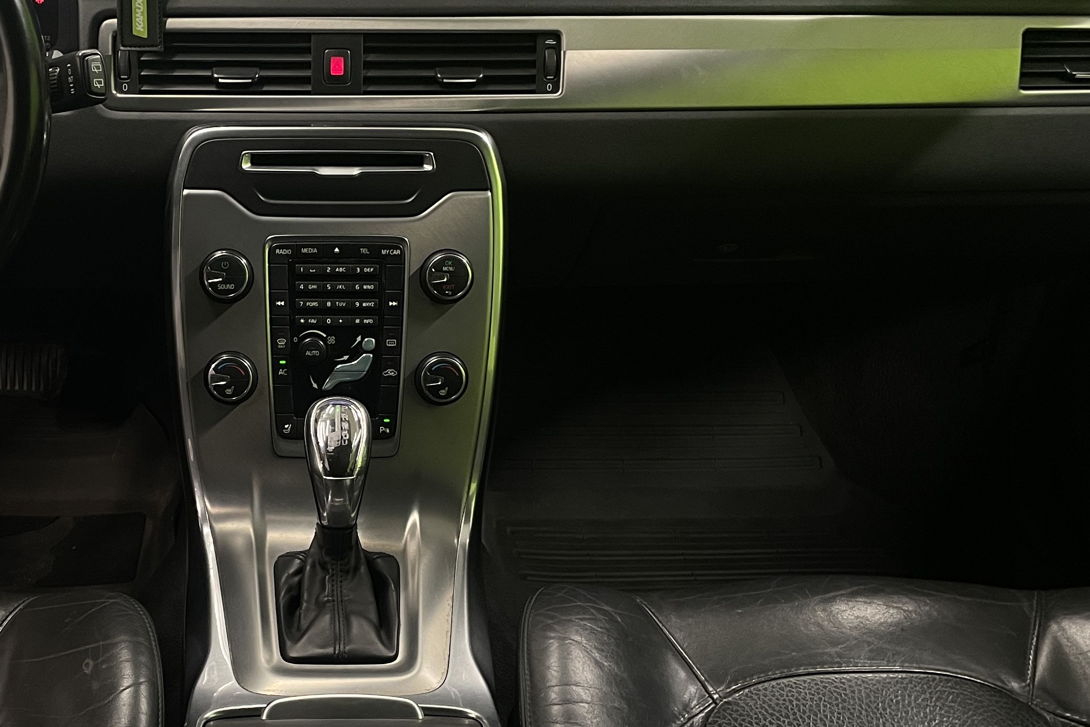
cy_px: 429
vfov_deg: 28.0
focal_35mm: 48
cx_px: 291
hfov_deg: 40.1
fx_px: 1453
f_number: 1.6
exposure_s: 1/50
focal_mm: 4.2
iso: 200
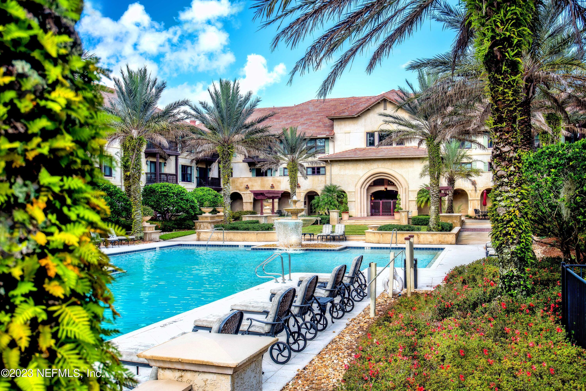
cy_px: 196
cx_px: 293
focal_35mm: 35
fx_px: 570
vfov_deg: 37.9
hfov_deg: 54.4
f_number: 5
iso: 100
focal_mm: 35
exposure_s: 1/320
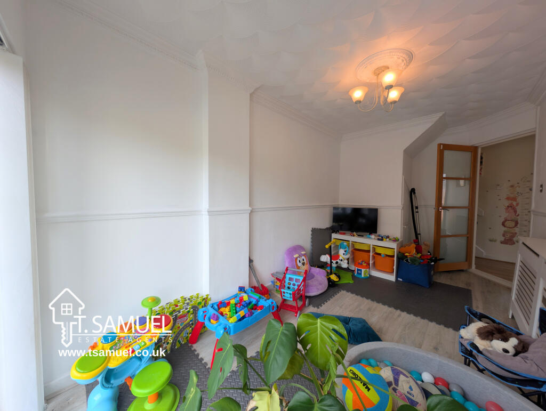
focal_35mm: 12
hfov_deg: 110.5
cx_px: 273
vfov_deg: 94.6
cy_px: 206
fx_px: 190
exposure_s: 1/112
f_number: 1.95
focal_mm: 2.23
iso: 34
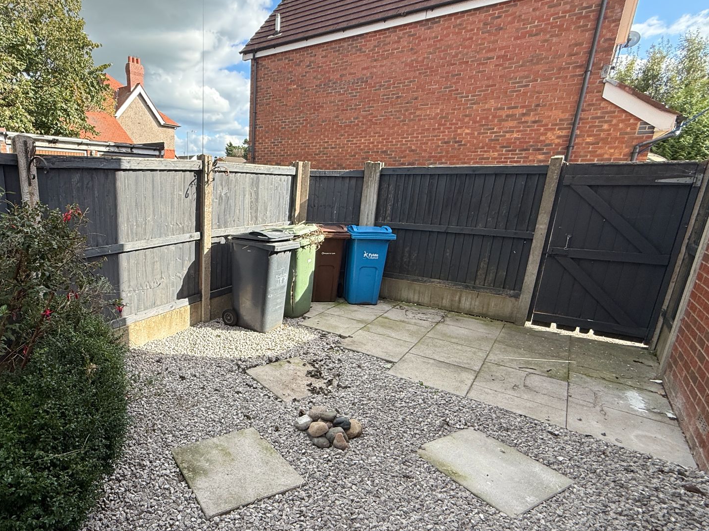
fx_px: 410
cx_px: 218
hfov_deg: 78.2
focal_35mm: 20
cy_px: 293
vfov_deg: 65.8
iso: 50
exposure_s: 1/549
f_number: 2.2
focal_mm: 2.22
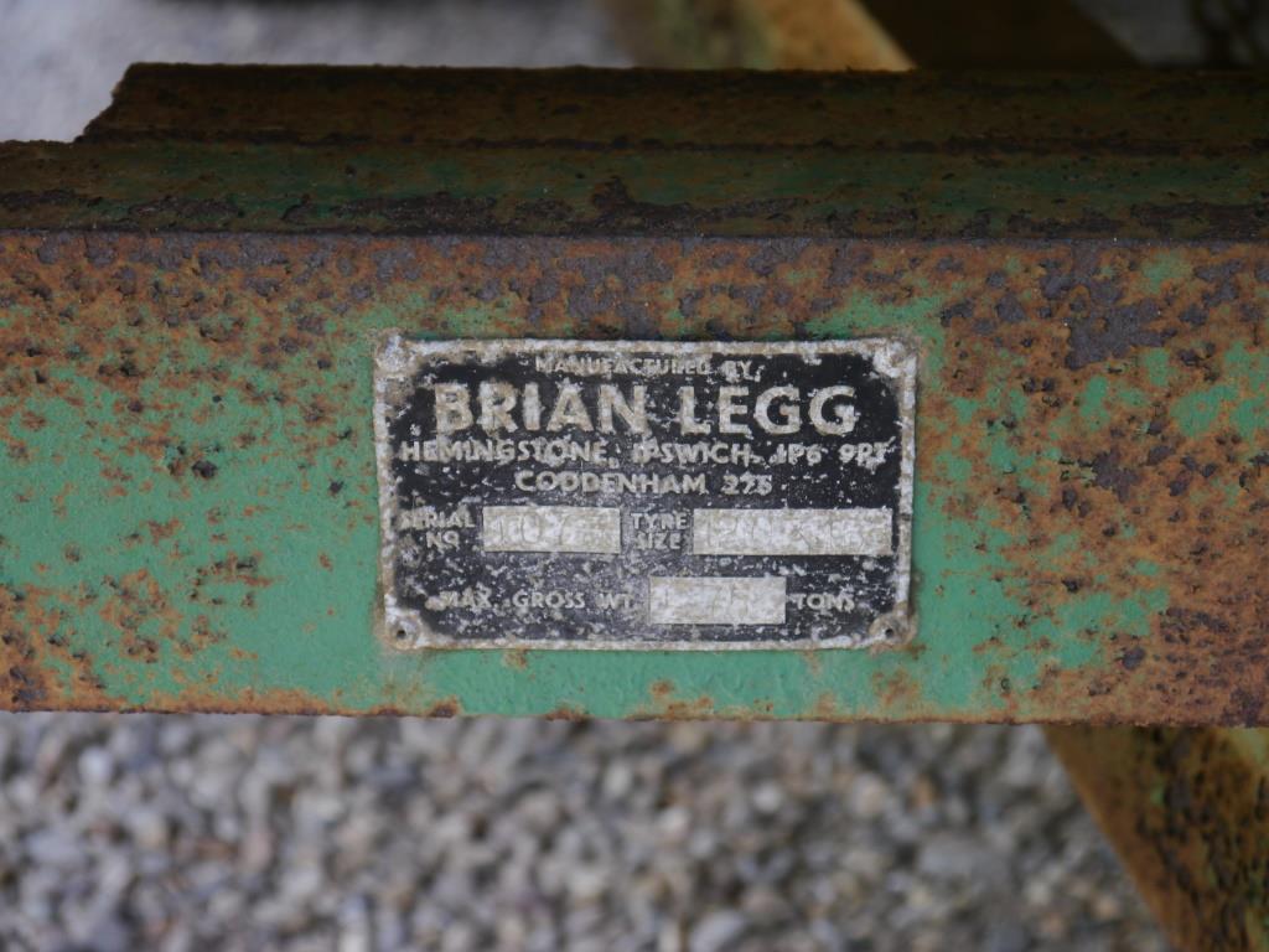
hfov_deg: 23.3
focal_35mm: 84
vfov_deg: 17.6
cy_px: 476
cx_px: 634
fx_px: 3079
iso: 250
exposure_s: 1/125
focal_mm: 42
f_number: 5.6
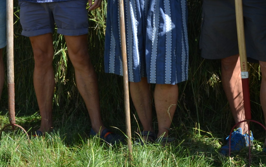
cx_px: 135
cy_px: -15
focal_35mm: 112
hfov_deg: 18.6
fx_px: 812
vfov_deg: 11.5
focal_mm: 30
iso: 100
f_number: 7.1
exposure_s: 1/200
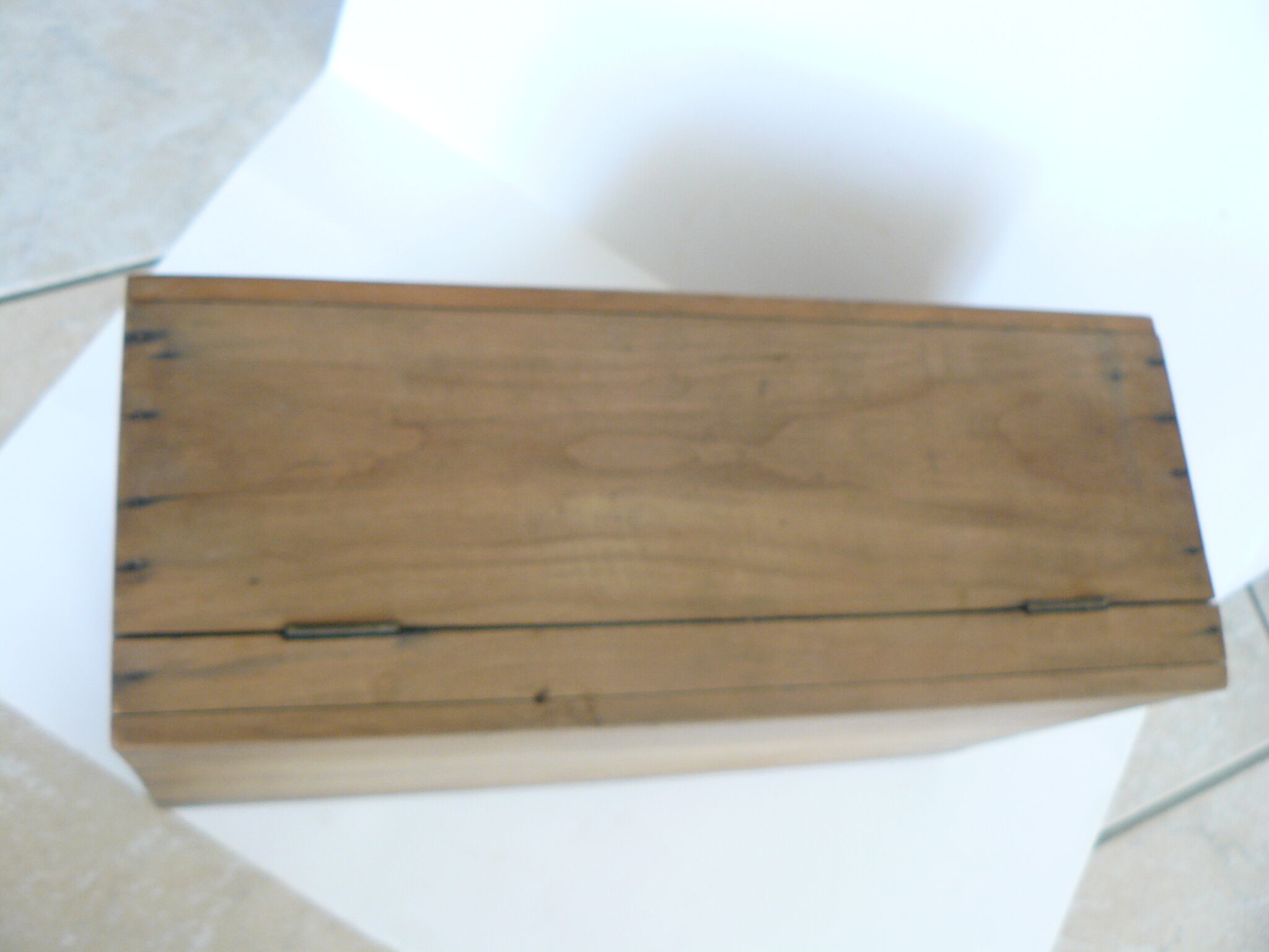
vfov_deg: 39.7
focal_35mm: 36
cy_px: 476
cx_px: 634
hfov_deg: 51.4
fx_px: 1320
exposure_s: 1/30
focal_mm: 6
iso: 160
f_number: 2.8
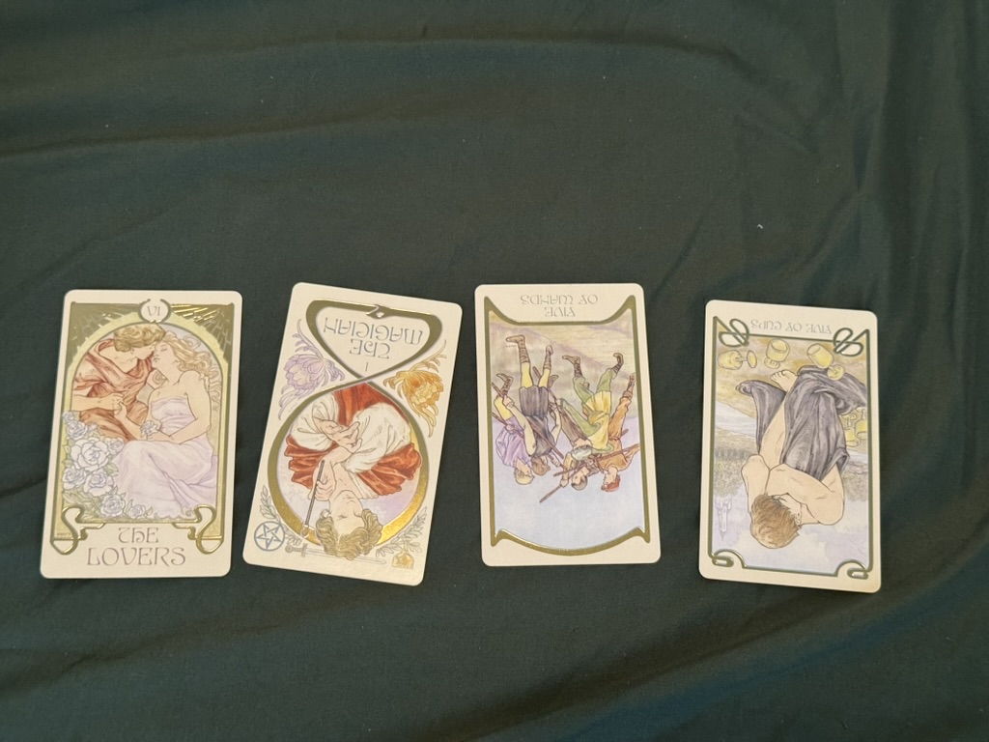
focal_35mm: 48
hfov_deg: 39.7
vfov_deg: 30.3
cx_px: 494
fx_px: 1371
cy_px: 371
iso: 400
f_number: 1.78
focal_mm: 6.76
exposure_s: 1/40
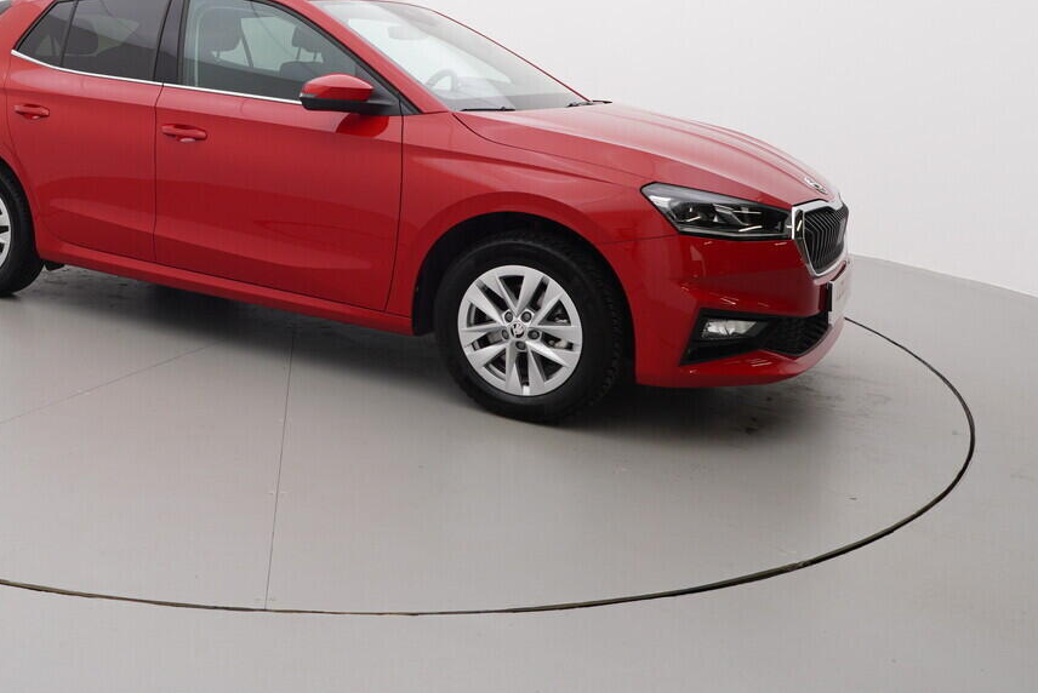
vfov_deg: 34.1
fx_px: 1092
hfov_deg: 49.1
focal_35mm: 38
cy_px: 126
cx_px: 273
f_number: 5.6
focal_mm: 15
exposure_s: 1/80
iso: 200
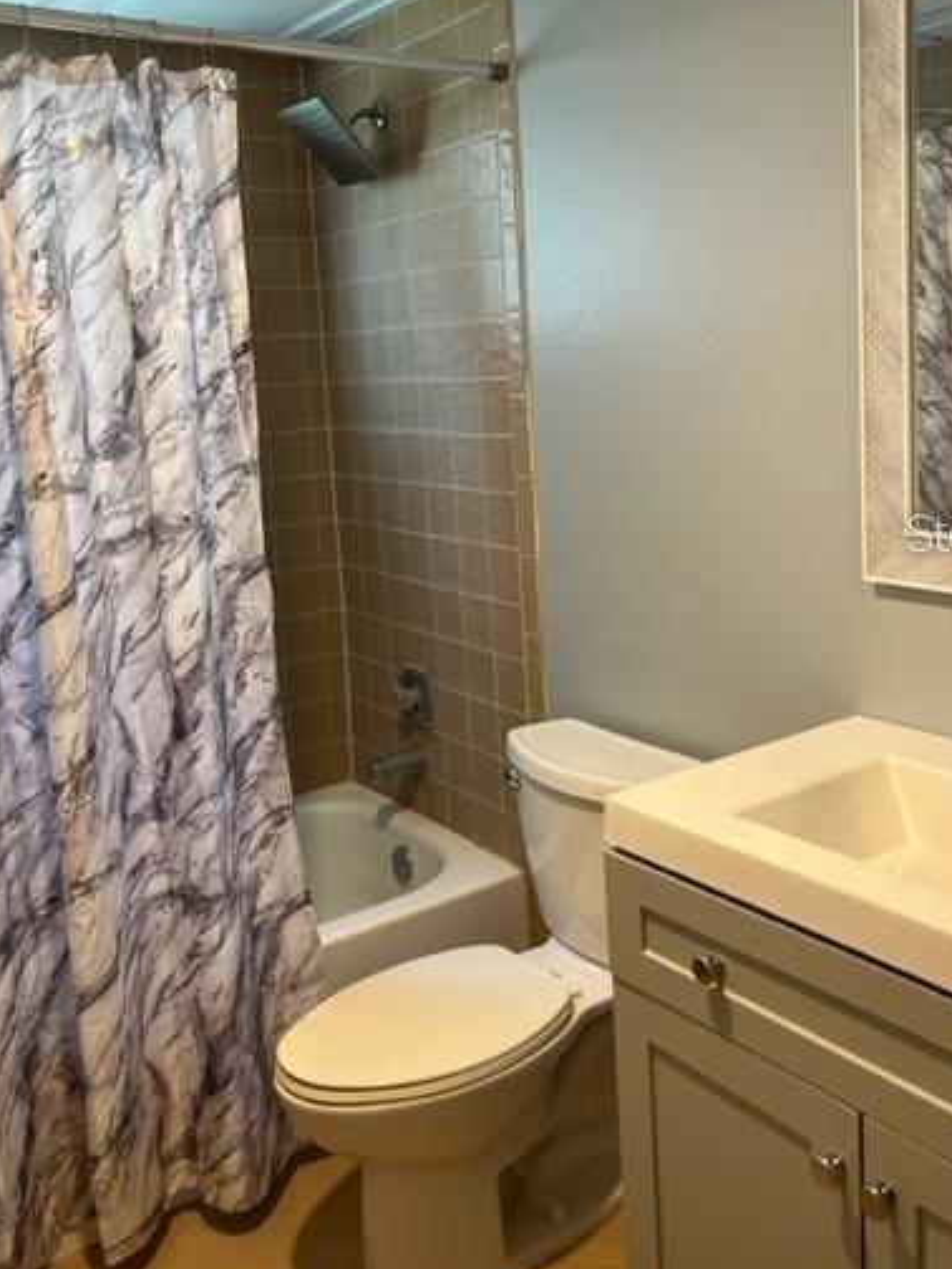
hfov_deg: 42.9
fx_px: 1210
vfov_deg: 55.1
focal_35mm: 33
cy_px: 531
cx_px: 539
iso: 80
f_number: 1.6
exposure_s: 1/60
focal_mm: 5.1
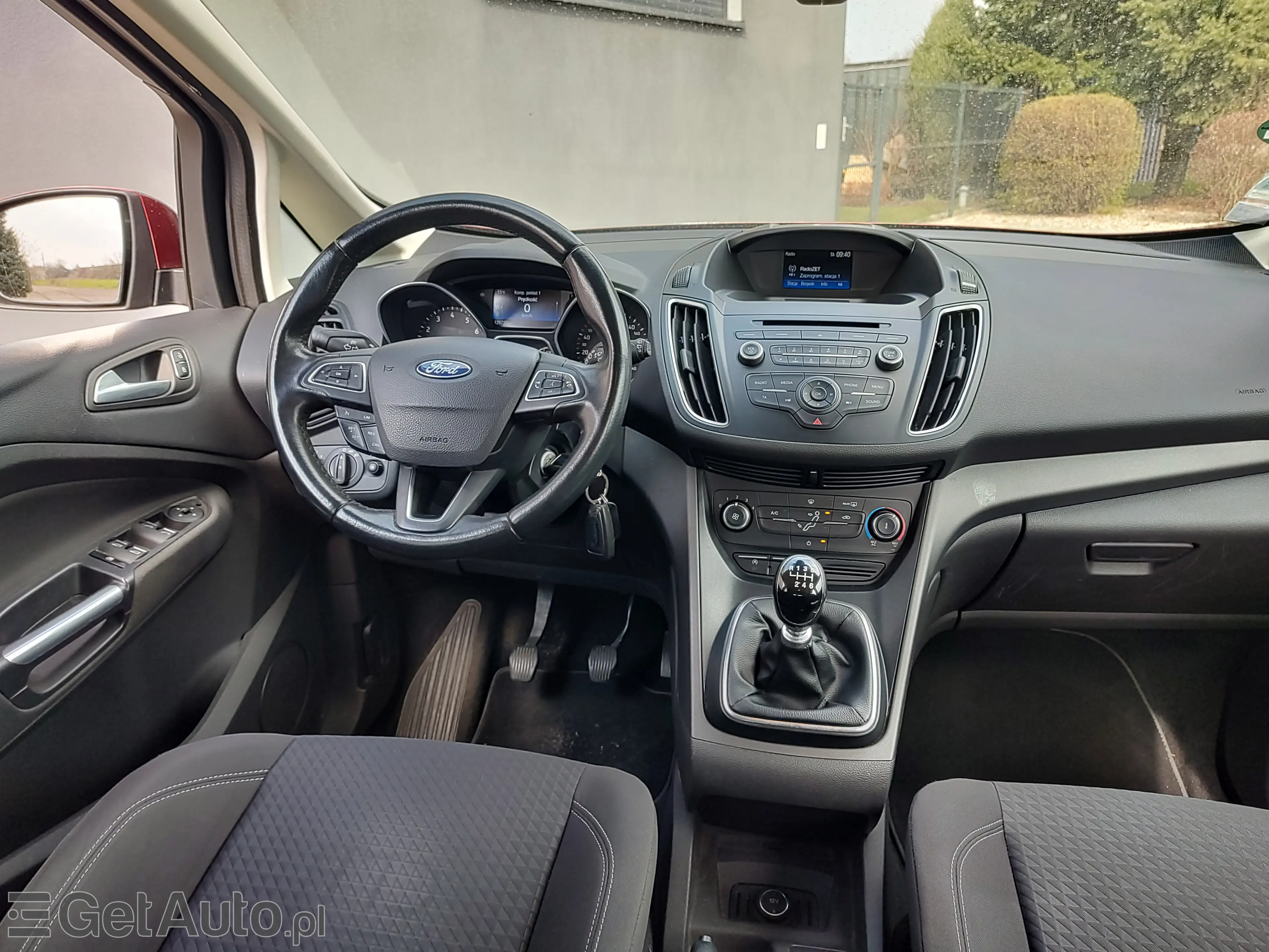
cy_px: 476
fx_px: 843
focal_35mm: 23
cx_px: 634
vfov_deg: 58.9
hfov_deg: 73.9
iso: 100
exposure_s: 1/199
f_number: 1.8
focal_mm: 5.56
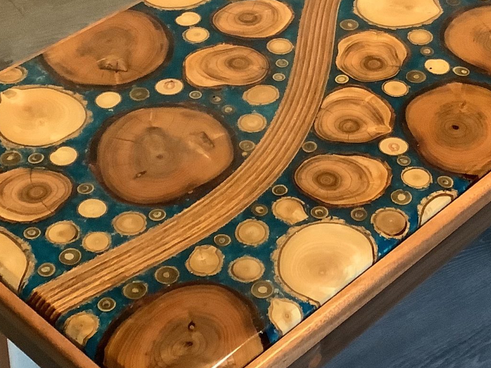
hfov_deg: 25.2
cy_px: 257
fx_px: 1092
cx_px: 322
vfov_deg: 19.1
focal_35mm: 77
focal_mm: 3.3
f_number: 2.4
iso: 400
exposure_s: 1/30
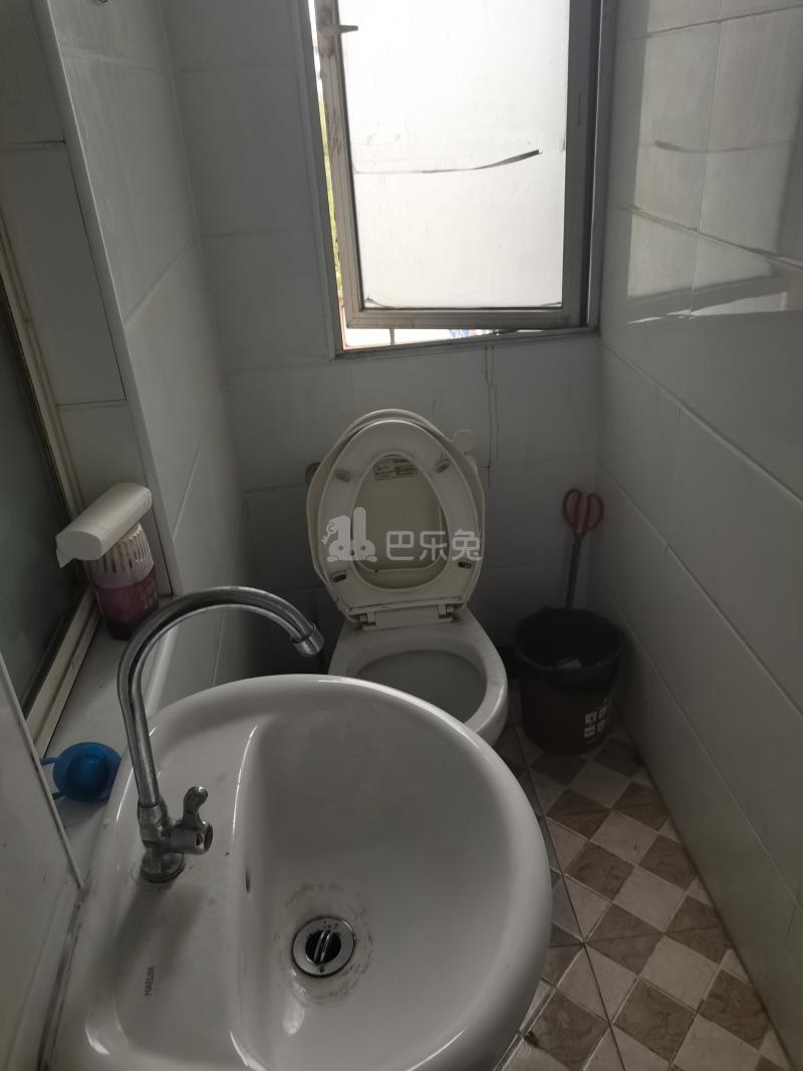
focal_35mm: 27
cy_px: 536
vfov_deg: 65.3
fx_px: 835
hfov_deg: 51.3
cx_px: 402
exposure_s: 1/100
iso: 50
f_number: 1.9
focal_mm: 5.58
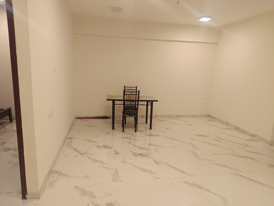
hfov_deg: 71.6
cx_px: 137
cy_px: 103
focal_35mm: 24
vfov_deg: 56.8
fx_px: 190
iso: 218
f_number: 1.88
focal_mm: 5.59
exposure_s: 1/101
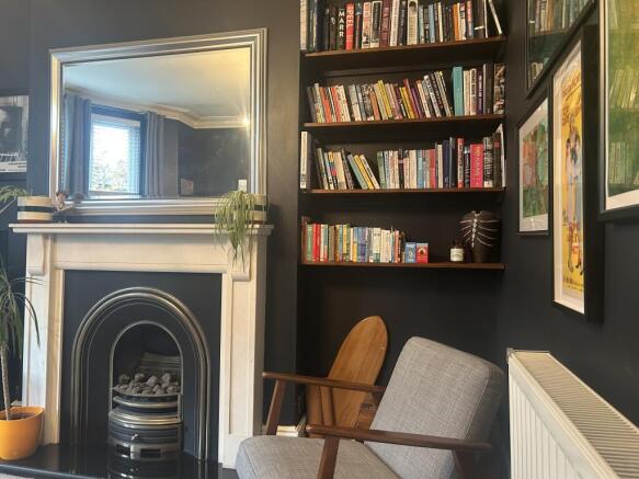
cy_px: 240
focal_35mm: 26
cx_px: 320
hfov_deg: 67.3
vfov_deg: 53.0
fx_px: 480
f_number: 1.5
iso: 250
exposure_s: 1/50
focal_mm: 5.7
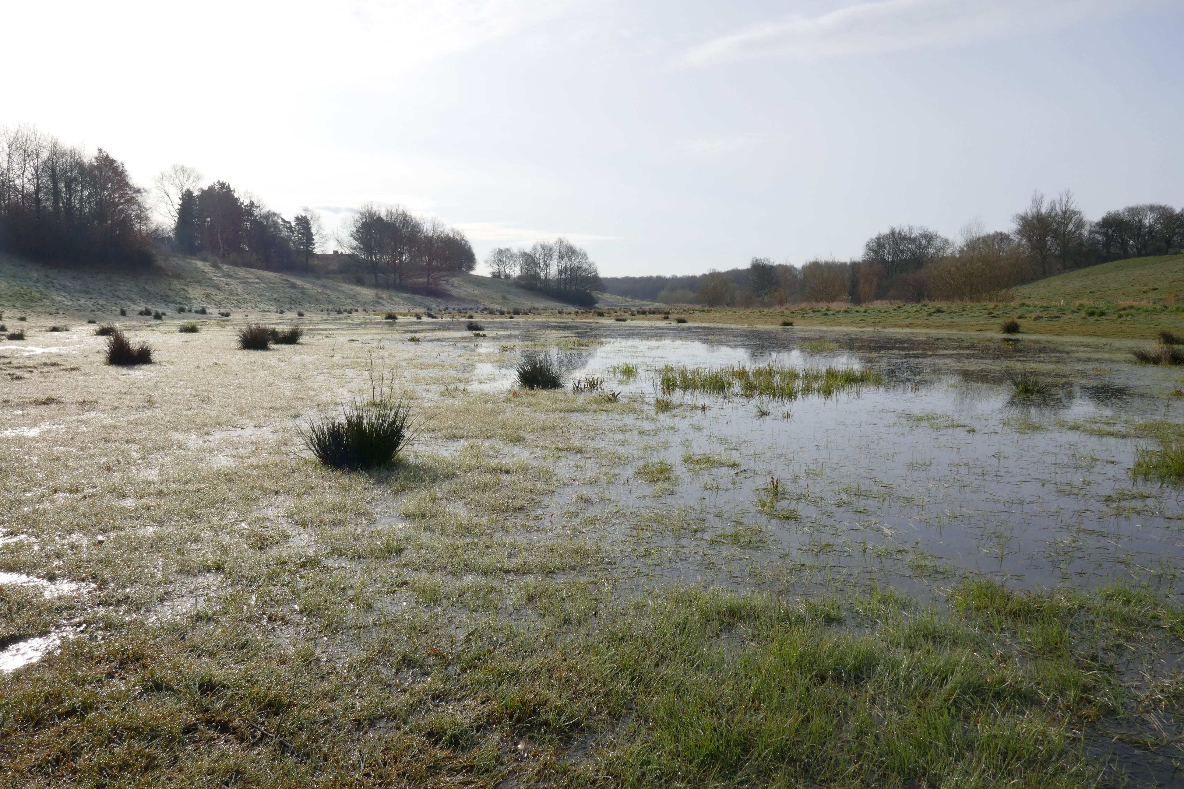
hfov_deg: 71.5
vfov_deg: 51.3
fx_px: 822
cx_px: 592
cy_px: 394
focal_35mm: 25
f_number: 8
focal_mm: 9.1
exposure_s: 1/320
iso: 125
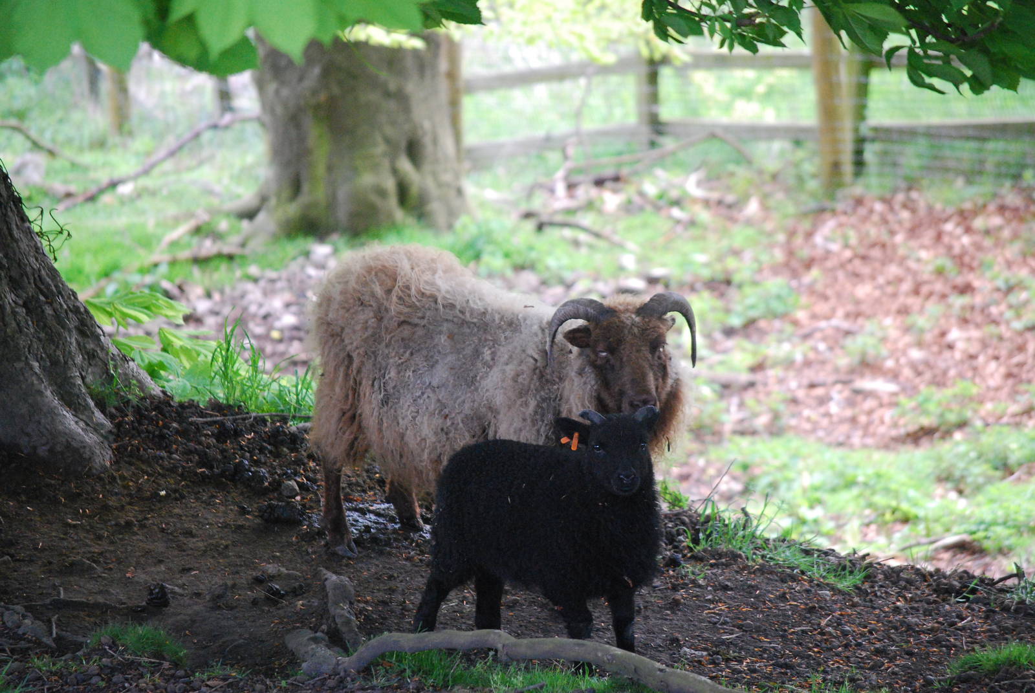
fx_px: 5829
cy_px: 346
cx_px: 518
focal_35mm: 202
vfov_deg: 6.8
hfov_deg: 10.1
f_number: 5
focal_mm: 135
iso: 1600
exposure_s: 1/125
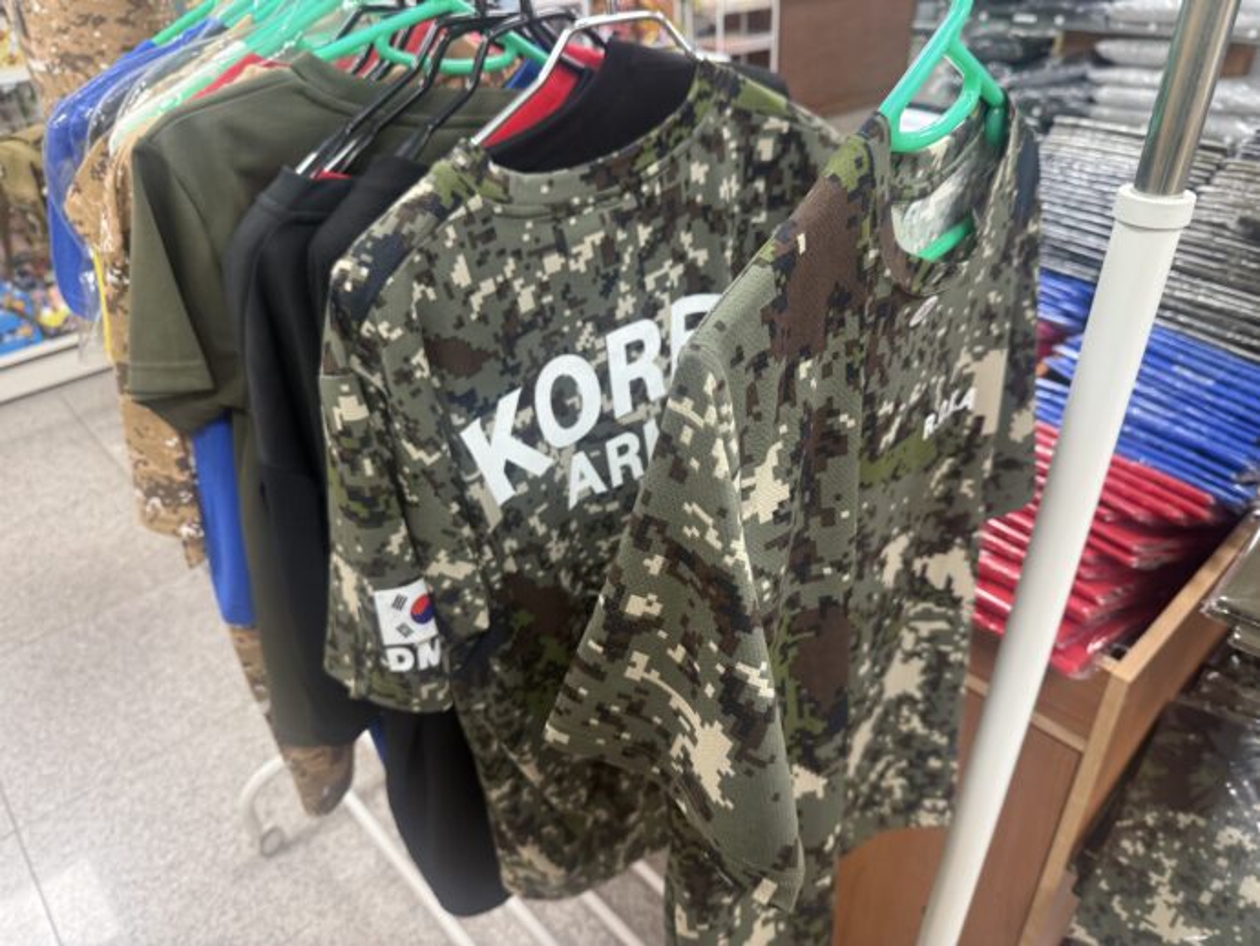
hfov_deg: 71.6
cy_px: 473
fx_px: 874
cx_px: 630
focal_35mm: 24
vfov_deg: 56.8
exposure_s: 1/60
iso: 160
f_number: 1.78
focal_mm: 6.76
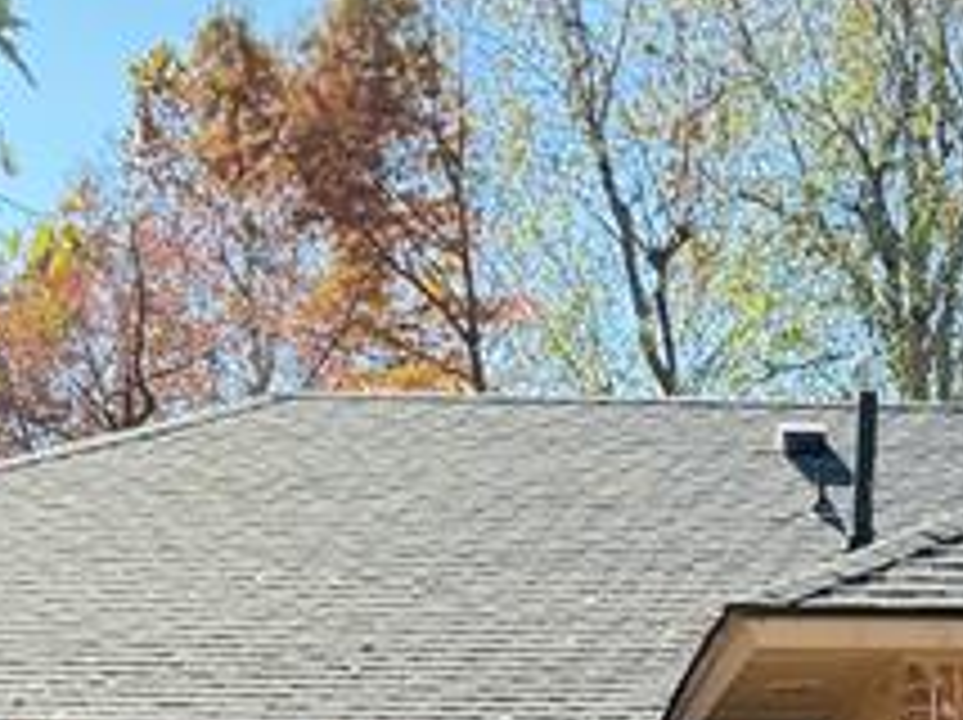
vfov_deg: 12.4
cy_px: 1004
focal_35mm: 115
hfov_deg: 16.8
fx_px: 3196
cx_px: 945
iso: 100
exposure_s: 1/931
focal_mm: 6.76
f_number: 1.78
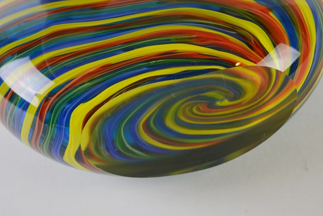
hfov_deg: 35.0
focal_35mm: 57
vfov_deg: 23.8
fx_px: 512
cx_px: 157
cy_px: 111
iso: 400
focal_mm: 36
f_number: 5
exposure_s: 1/100
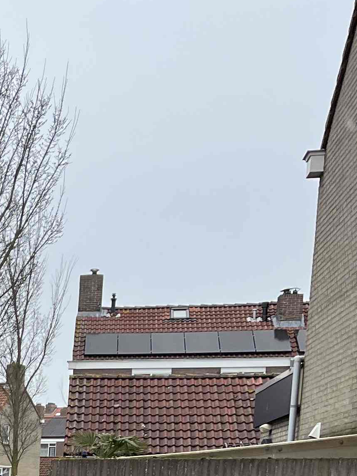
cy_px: 657
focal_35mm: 92
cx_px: -268
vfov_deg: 19.3
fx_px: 1264
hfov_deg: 14.3
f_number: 1.6
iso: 50
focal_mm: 5.1
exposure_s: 1/1140
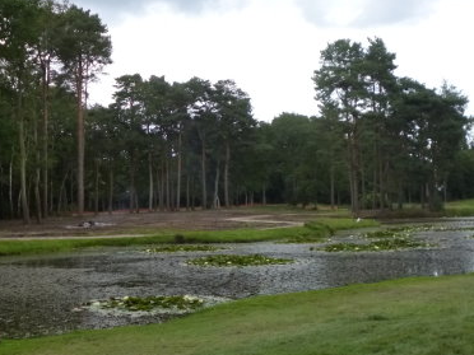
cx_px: 169
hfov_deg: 33.0
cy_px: 111
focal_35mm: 58
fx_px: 794
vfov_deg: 25.1
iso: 160
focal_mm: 6.4
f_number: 3.1
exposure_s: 1/400
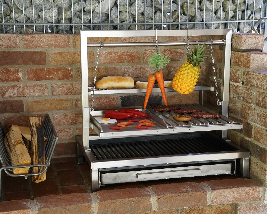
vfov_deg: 26.1
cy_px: 107
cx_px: 128
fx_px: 460
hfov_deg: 32.3
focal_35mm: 58
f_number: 3.5
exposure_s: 1/200
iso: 250
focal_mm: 51.2
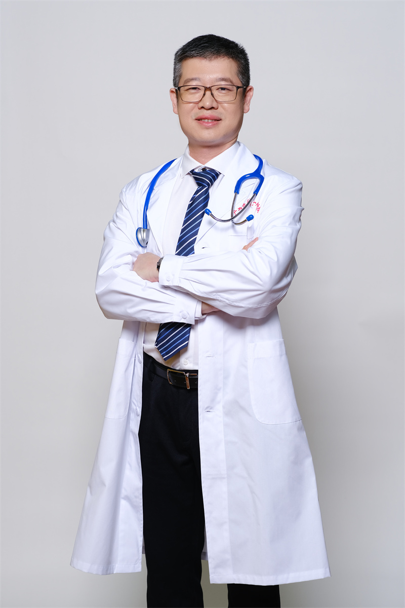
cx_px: 202
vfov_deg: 24.2
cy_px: 304
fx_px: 1417
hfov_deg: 16.3
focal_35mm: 84
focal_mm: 56
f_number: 4
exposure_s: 1/160
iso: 250
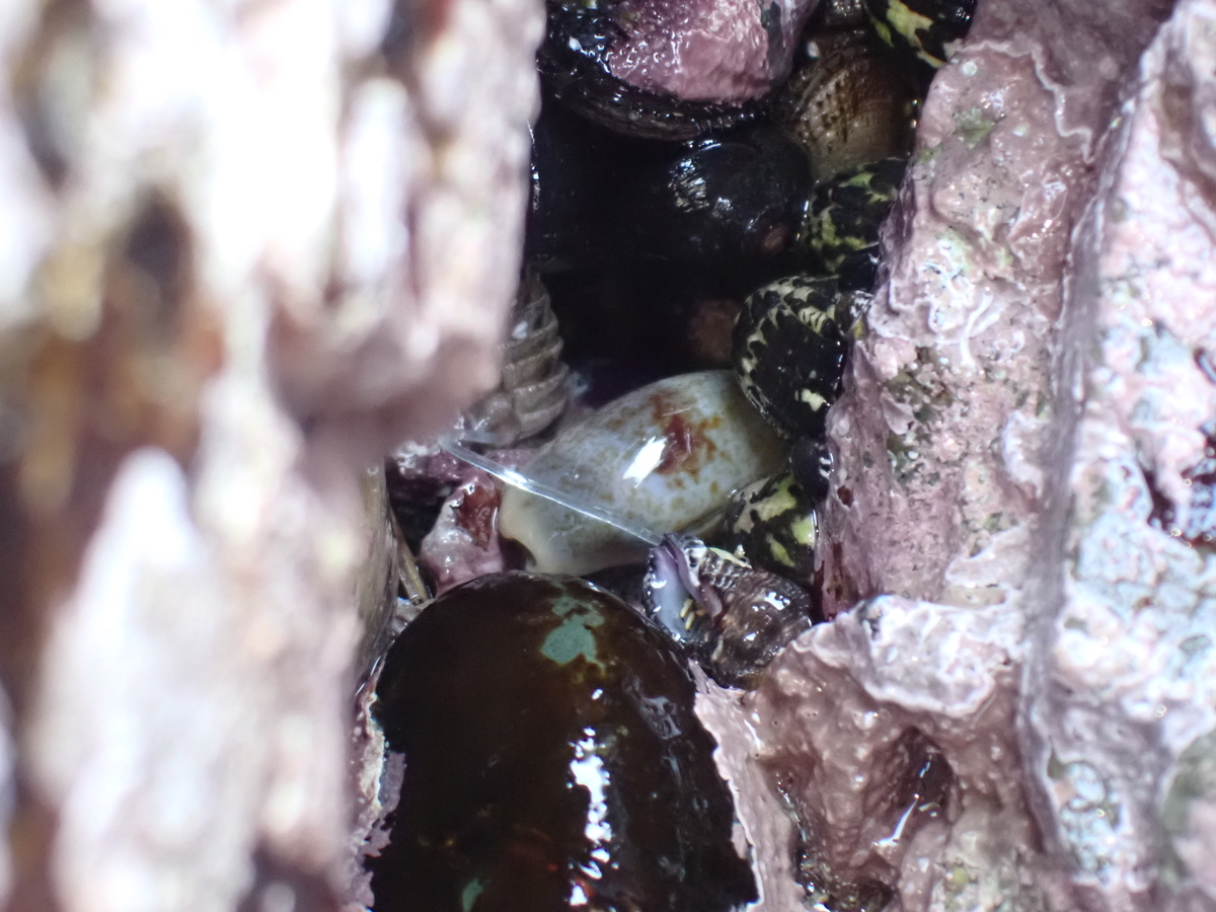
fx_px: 3513
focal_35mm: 100
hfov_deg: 19.6
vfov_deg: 14.8
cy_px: 456
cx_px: 608
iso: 1600
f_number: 4.9
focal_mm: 18
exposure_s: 1/60
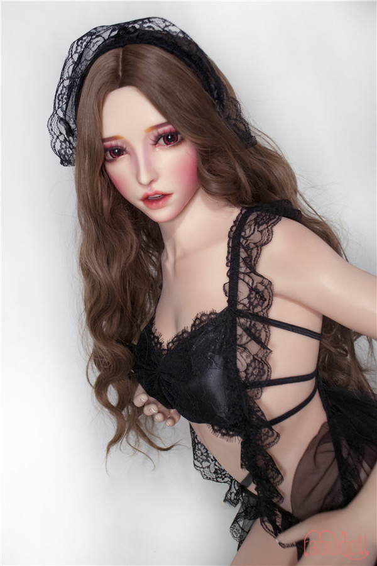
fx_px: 2120
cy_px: 283
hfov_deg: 10.2
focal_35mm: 135
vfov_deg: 15.2
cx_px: 188
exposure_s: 1/30
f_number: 5.6
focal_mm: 90
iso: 500
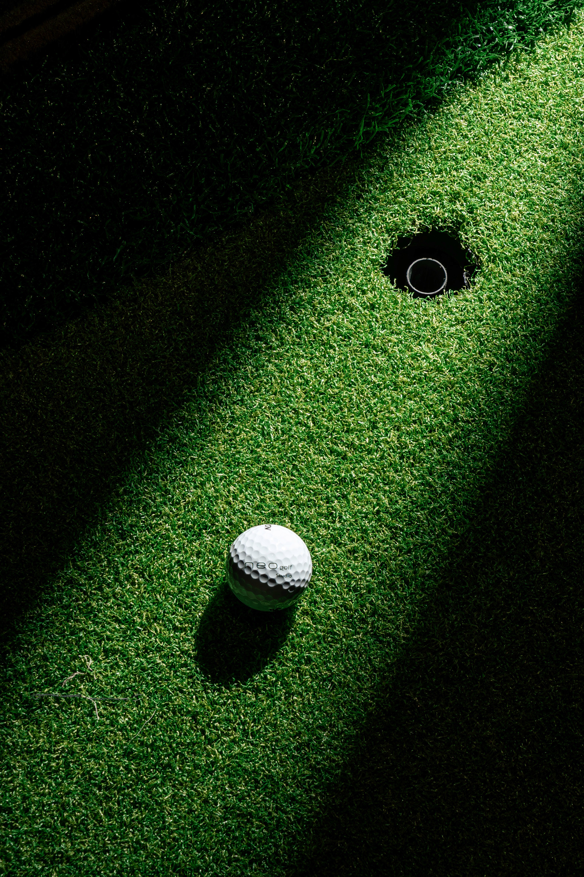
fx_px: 2555
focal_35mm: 105
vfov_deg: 19.5
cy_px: 438
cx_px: 292
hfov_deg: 13.0
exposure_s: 1/160
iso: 250
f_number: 10
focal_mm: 70
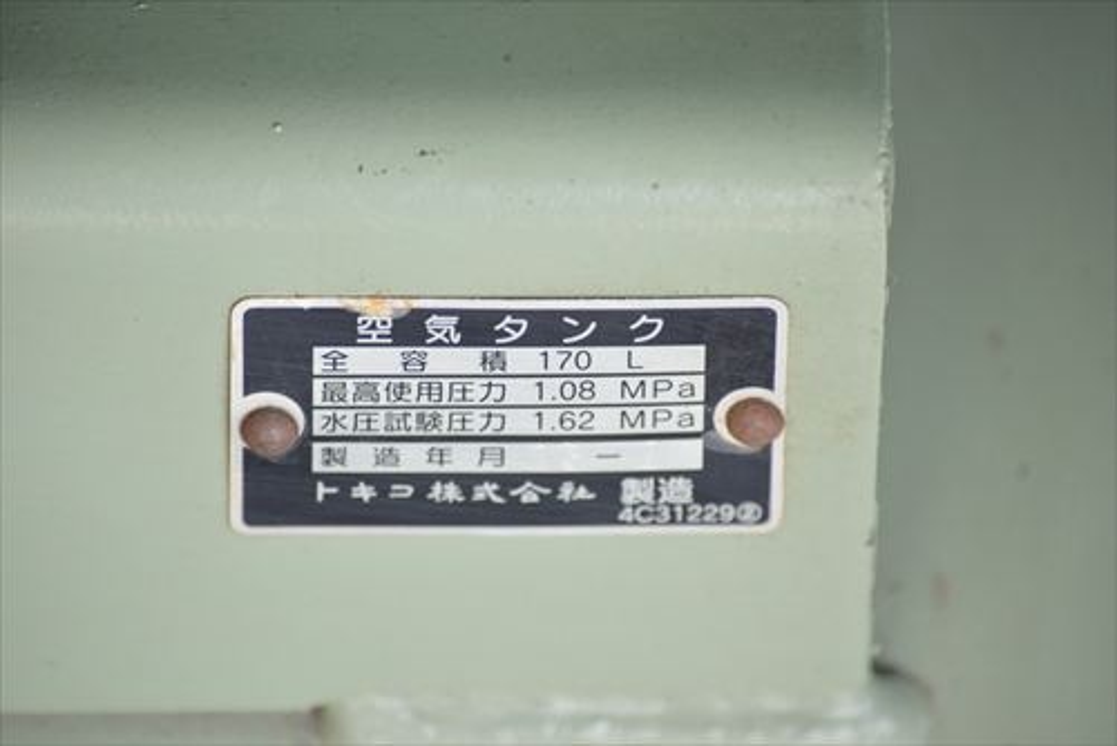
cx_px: 558
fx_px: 11176
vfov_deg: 3.8
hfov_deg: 5.7
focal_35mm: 360
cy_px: 373
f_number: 6.3
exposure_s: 1/1000
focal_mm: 240
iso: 1250
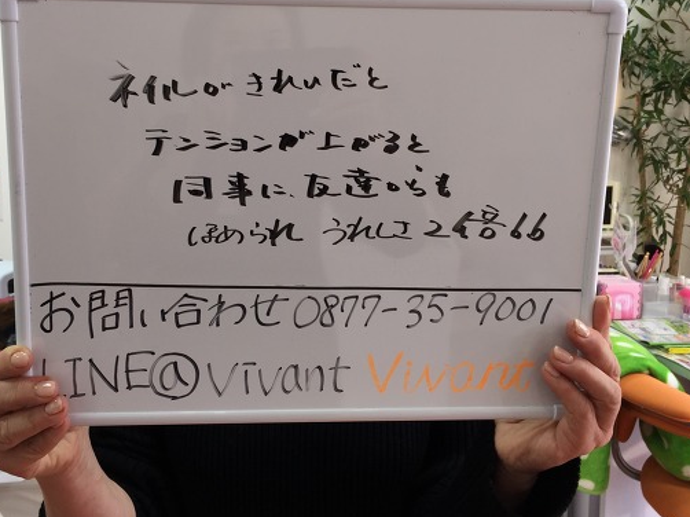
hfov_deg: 50.0
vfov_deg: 38.5
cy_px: 216
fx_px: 737
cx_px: 291
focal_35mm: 37
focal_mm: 4.15
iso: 32
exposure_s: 1/60
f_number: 2.2
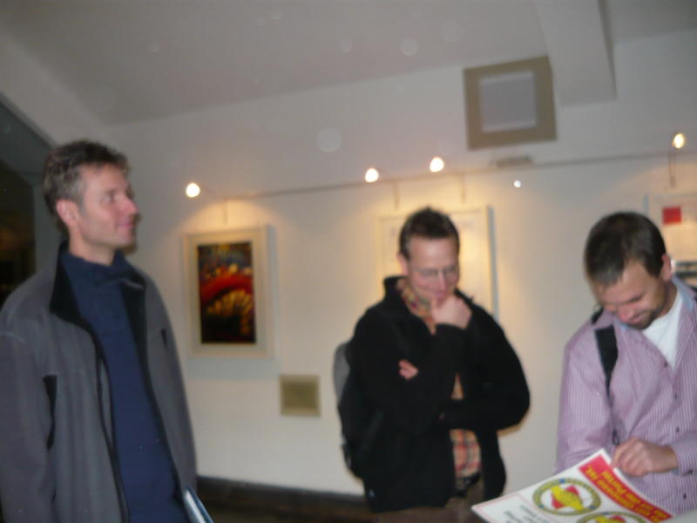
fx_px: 664
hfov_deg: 55.4
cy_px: 262
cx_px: 348
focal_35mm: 33
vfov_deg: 42.9
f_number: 2.8
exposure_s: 1/30
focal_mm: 5.5
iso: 200
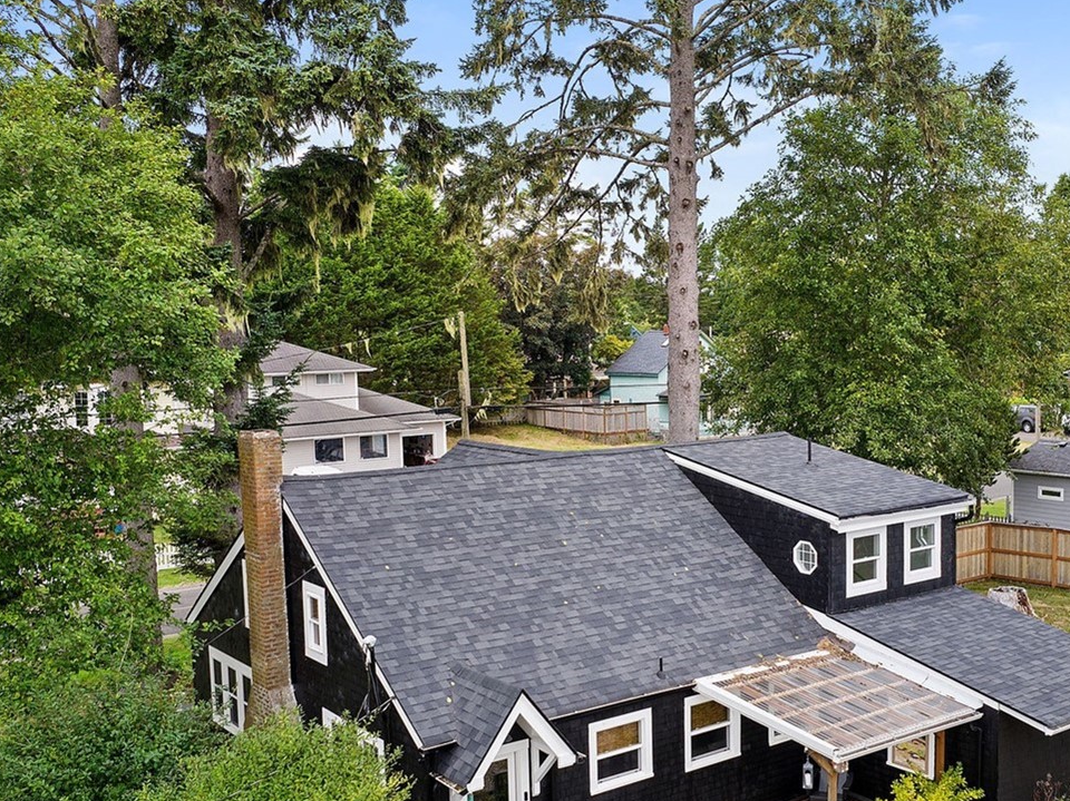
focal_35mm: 40
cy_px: 465
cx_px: 656
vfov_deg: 35.8
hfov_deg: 46.5
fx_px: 1236
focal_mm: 12.29
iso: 320
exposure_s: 1/1250
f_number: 2.8
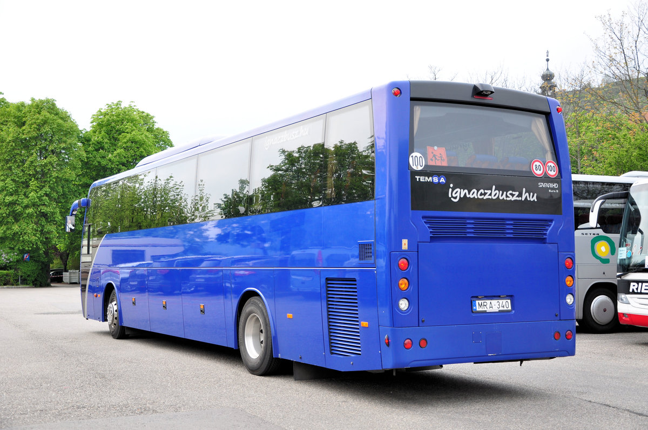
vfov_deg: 28.0
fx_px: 863
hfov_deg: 41.2
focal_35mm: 48
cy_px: 215
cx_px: 324
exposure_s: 1/400
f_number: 4.2
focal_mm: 32
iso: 200
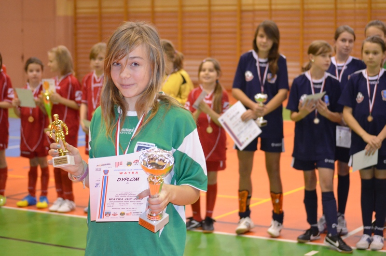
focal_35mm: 82
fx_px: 883
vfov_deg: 16.5
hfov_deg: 24.7
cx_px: 193
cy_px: 128
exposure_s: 1/60
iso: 2800
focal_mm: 55
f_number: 4
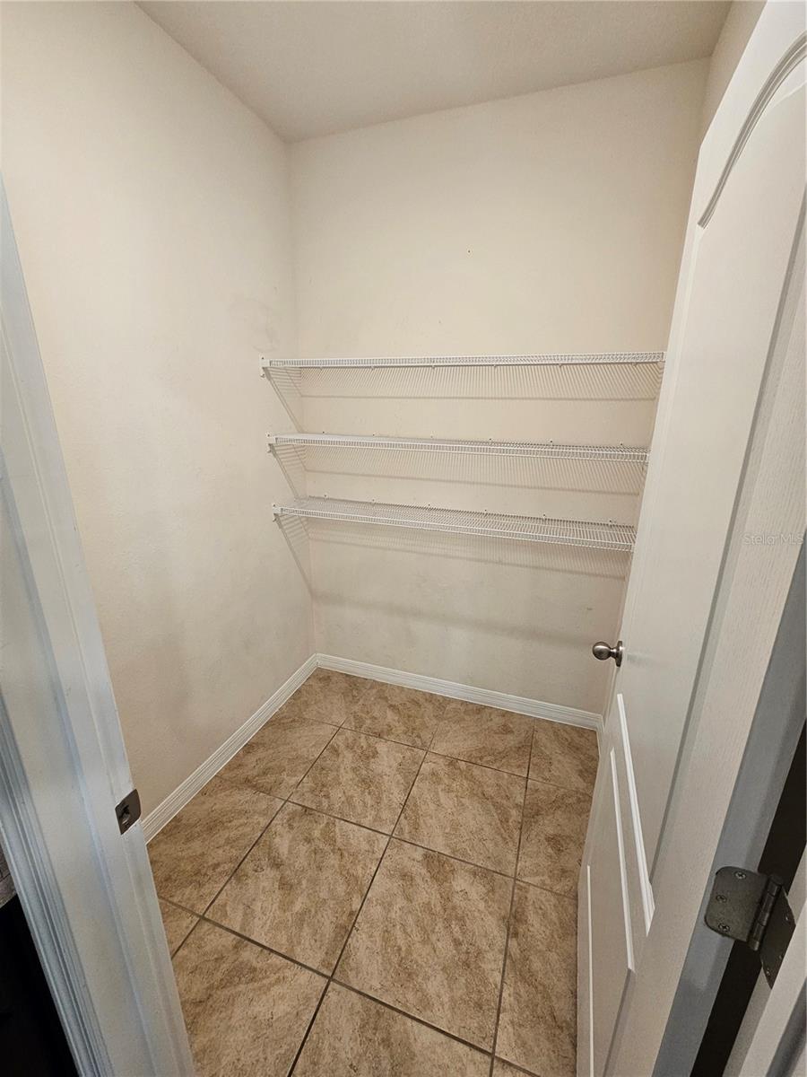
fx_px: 404
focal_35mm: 13
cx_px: 404
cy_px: 538
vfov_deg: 106.2
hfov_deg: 89.9
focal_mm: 2.2
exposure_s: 1/60
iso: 200
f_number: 2.2
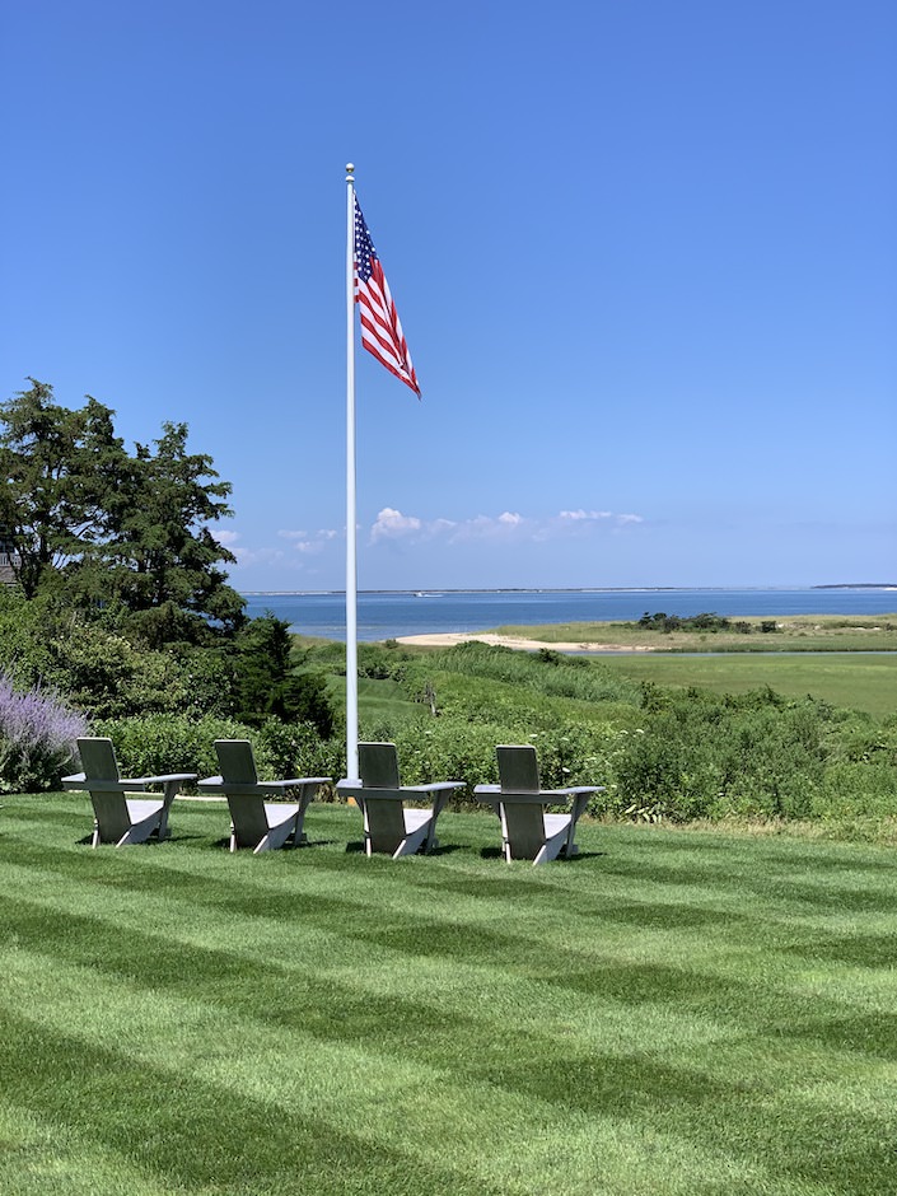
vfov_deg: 36.8
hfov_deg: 28.0
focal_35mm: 52
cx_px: 448
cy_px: 598
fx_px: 1797
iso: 16
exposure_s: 1/1089
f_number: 2.4
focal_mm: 6
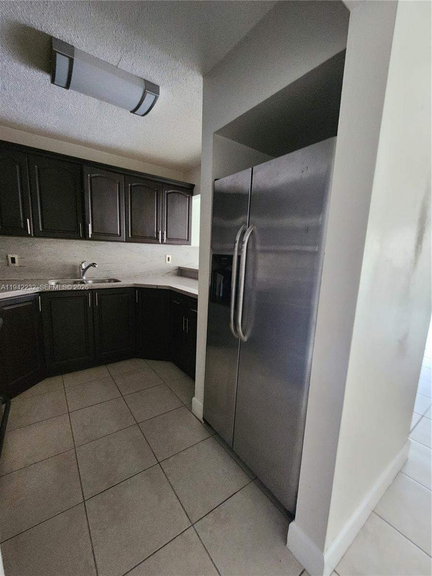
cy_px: 288
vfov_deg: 106.2
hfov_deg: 89.9
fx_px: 216
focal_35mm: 13
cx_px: 216
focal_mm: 2.2
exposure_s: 1/30
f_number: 2.2
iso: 640
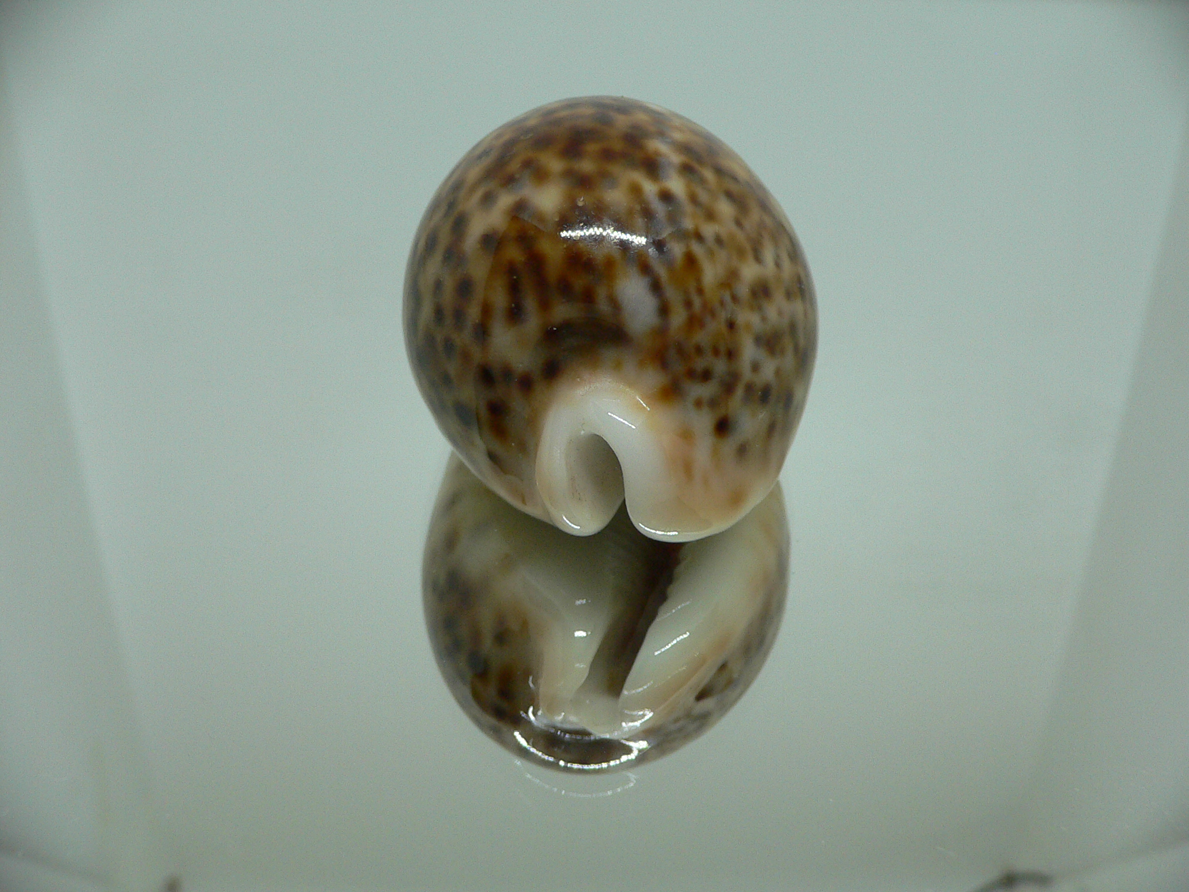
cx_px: 594
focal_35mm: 35
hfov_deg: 52.6
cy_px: 446
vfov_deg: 40.7
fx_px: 1202
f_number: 2.8
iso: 150
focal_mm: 4.6
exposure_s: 1/60
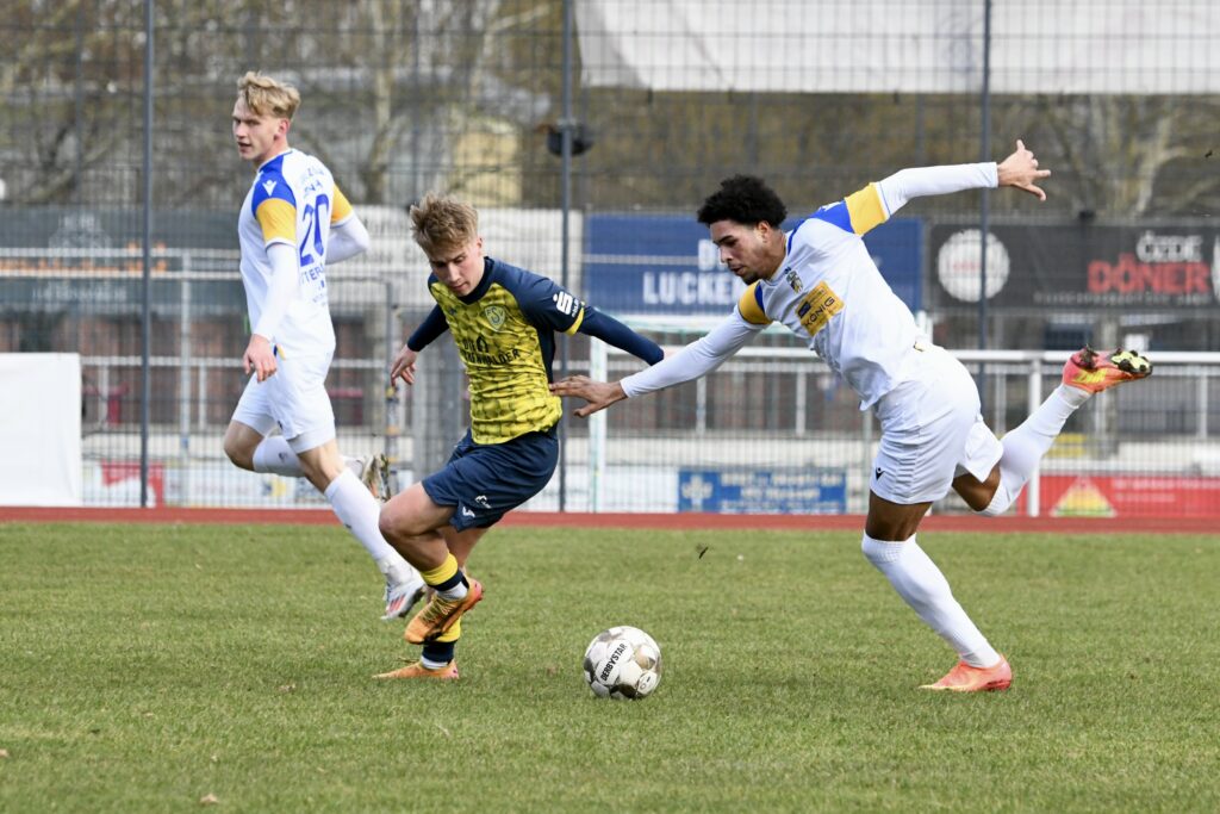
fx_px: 8473
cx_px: 610
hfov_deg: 8.2
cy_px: 407
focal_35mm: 250
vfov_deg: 5.5
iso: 3200
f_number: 7.1
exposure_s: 1/1600
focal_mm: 250
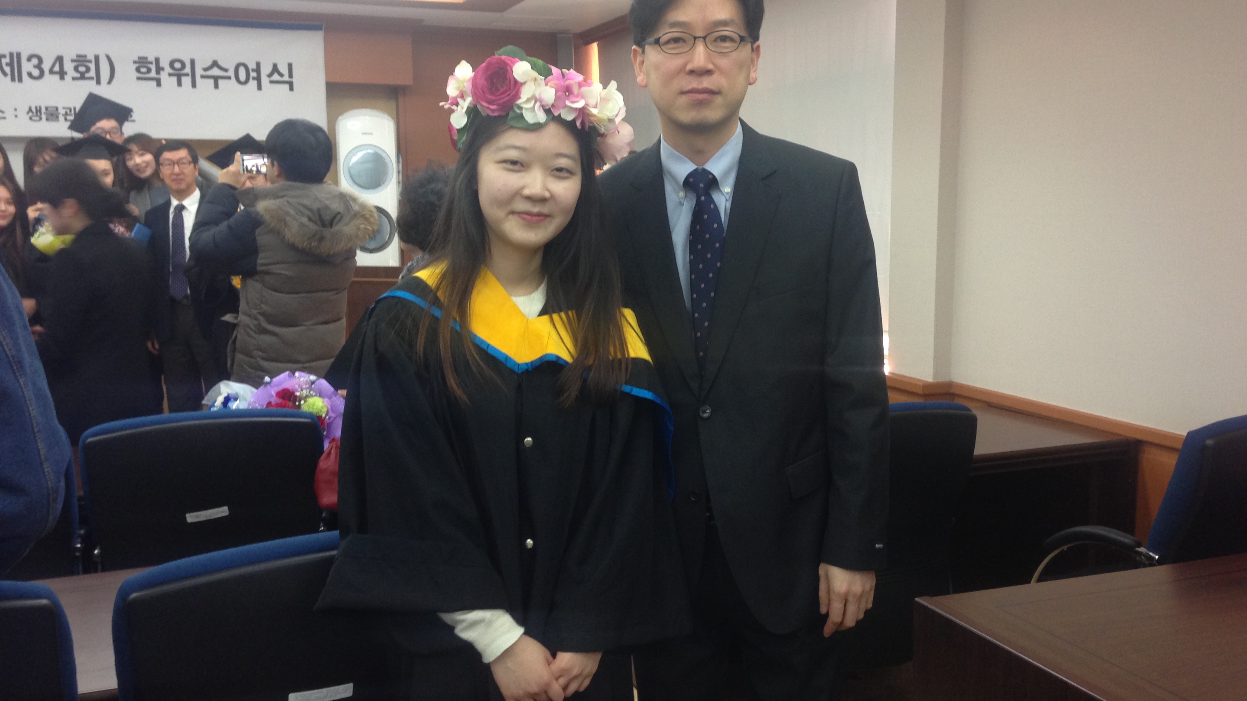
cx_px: 624
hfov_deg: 55.3
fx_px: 1190
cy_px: 347
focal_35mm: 36
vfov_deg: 32.8
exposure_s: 1/20
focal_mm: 4.12
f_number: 2.4
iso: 100
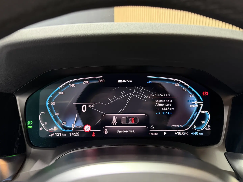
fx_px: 168
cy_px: 91
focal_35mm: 24
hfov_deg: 71.6
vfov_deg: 56.8
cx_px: 122
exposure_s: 1/33
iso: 800
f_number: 1.78
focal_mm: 6.76
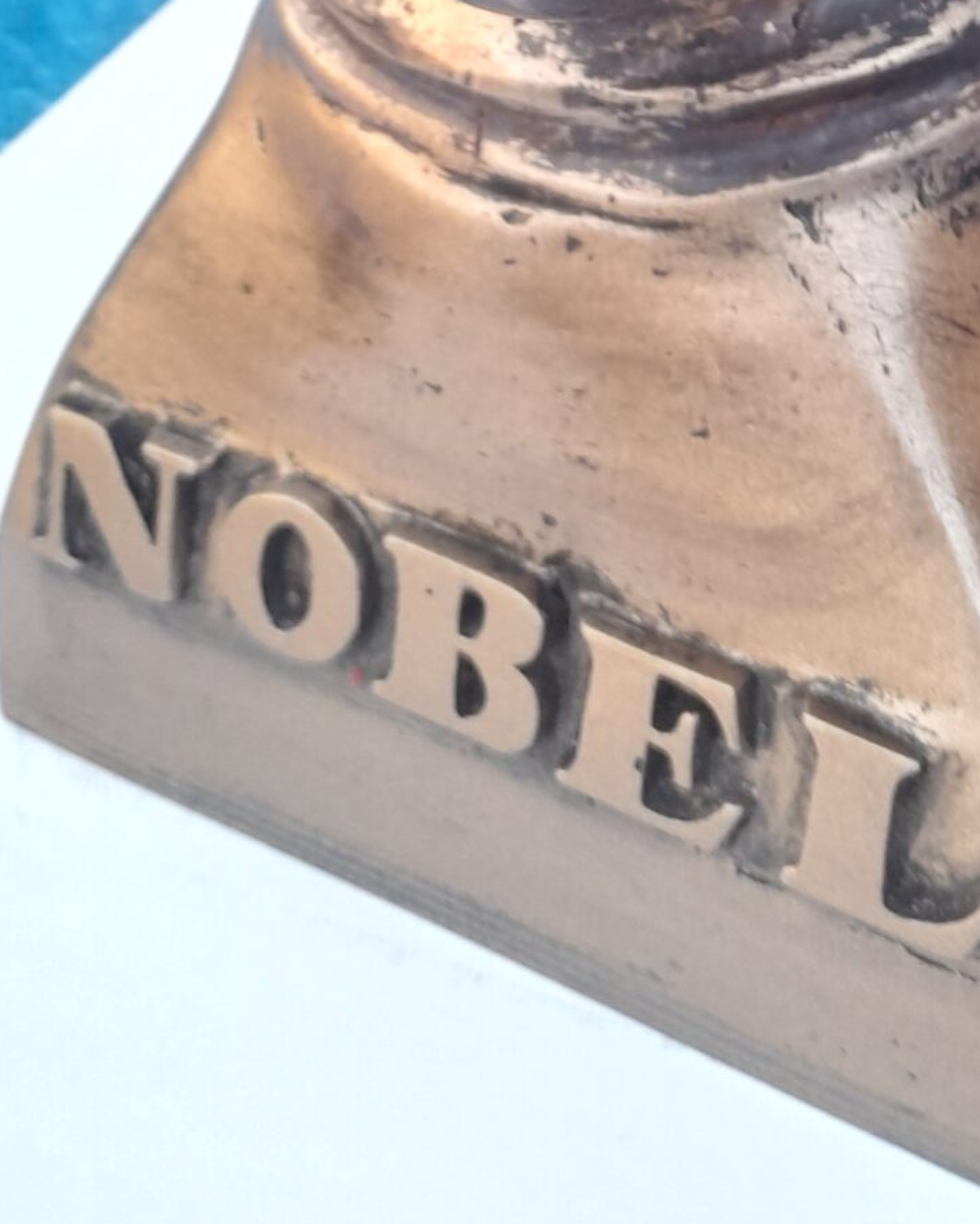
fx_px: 2537
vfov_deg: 23.0
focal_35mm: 70
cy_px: -501
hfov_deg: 21.5
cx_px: 807
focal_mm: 4.6
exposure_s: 1/50
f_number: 2
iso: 80
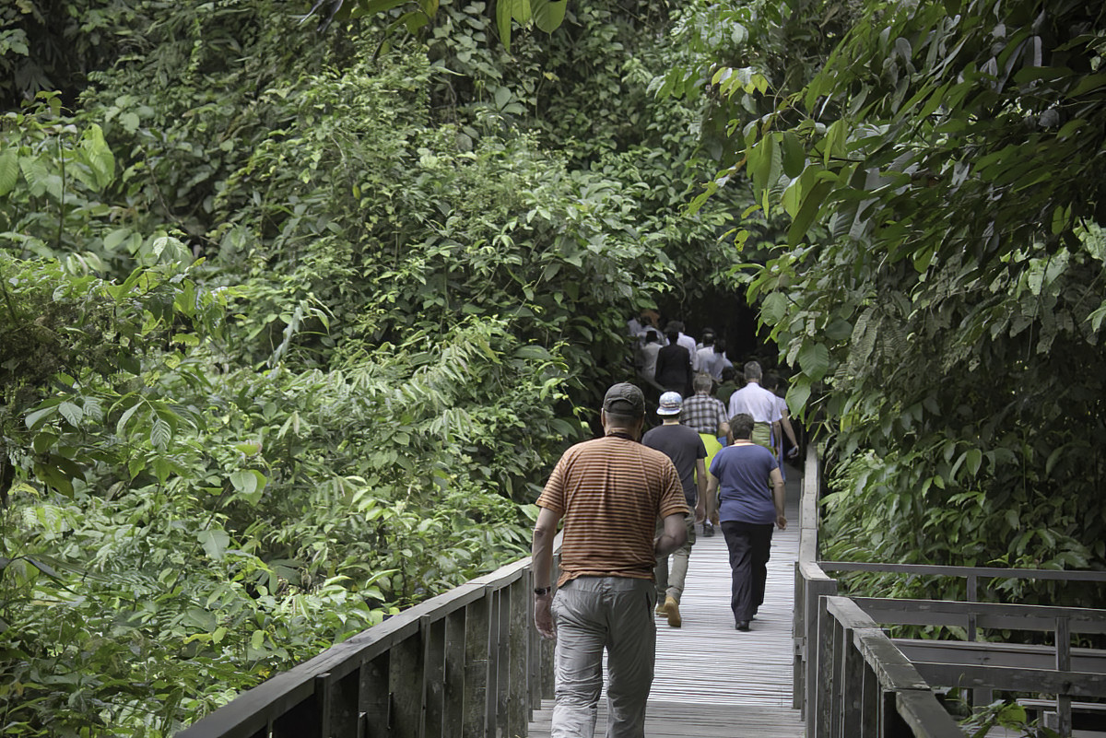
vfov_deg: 14.0
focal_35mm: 98
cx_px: 553
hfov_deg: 20.8
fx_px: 3012
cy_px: 369
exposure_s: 1/320
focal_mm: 98
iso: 2000
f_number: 5.3
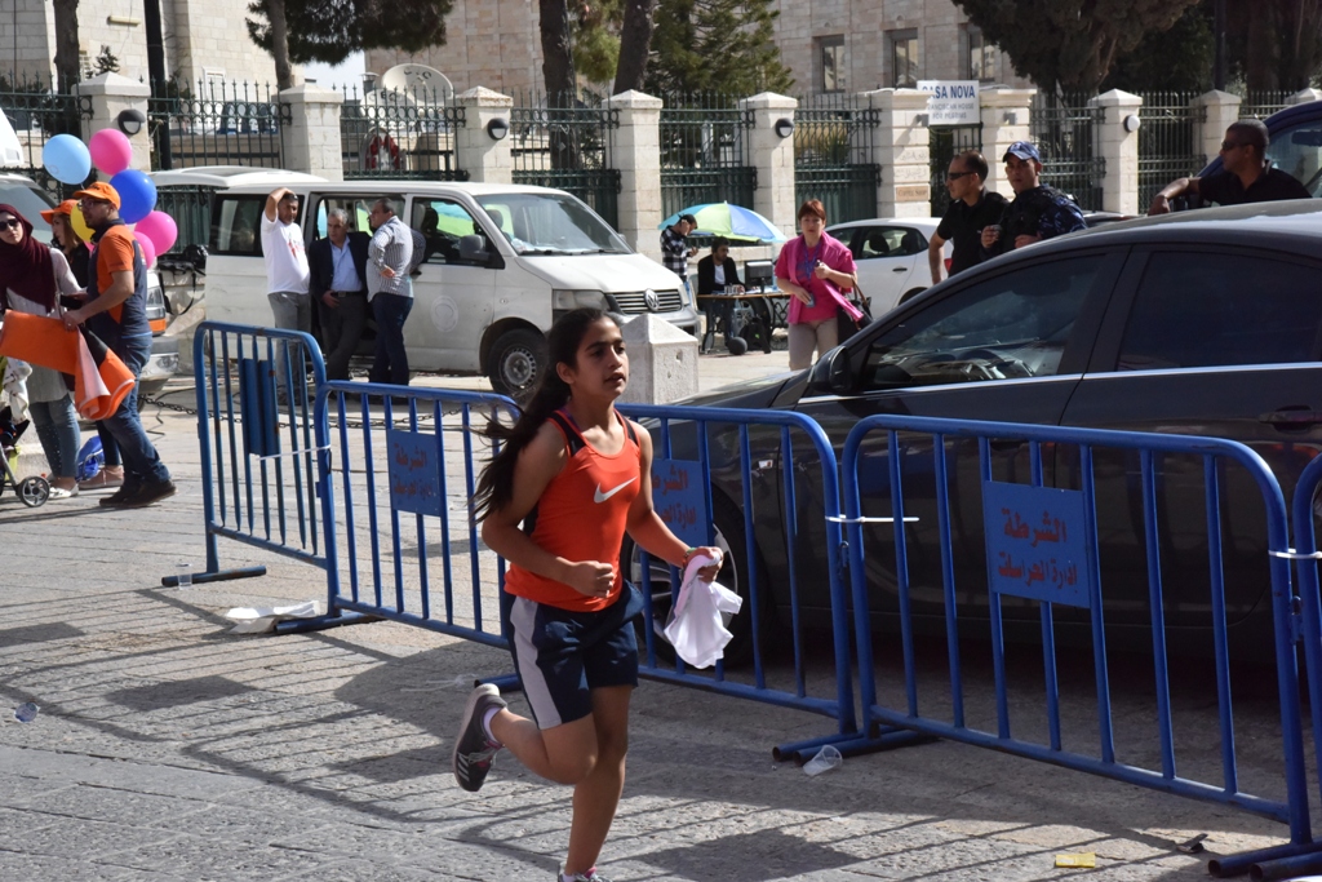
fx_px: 2865
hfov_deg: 26.0
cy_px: 441
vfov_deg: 17.5
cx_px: 661
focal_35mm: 78
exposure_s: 1/1600
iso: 2500
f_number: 20
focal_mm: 78
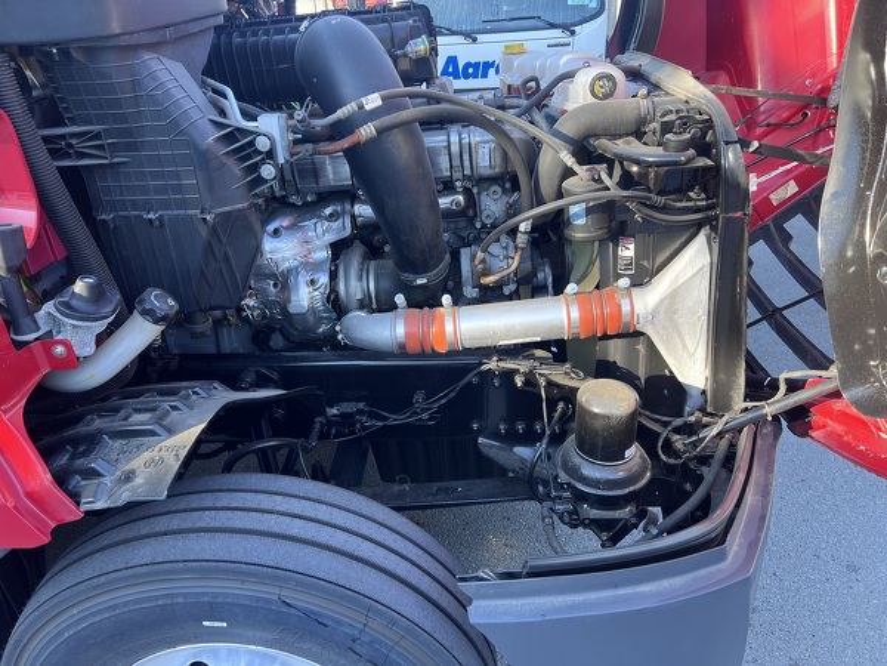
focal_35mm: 26
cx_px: 444
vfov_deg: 53.1
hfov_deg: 67.3
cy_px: 333
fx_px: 666
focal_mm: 5.7
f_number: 1.5
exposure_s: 1/157
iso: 50
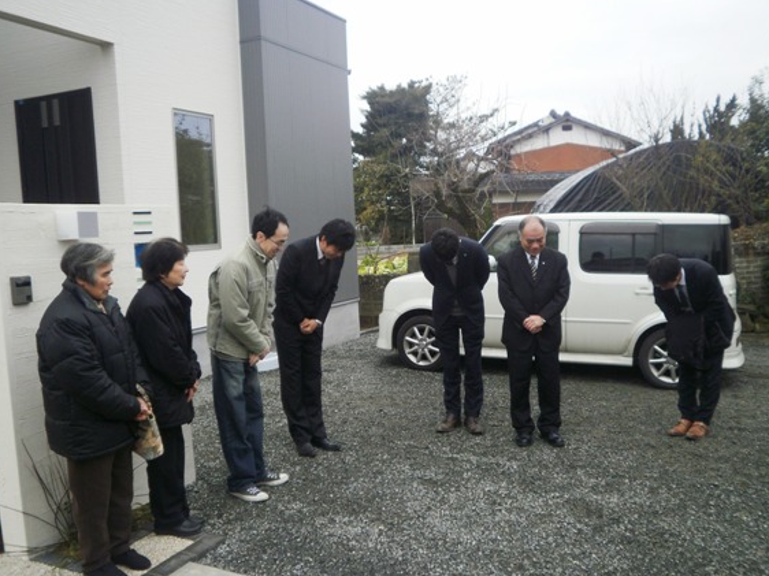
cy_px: 284
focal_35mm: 32
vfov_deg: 44.1
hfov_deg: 56.8
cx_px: 391
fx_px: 711
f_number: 2.9
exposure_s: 1/250
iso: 100
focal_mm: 5.45
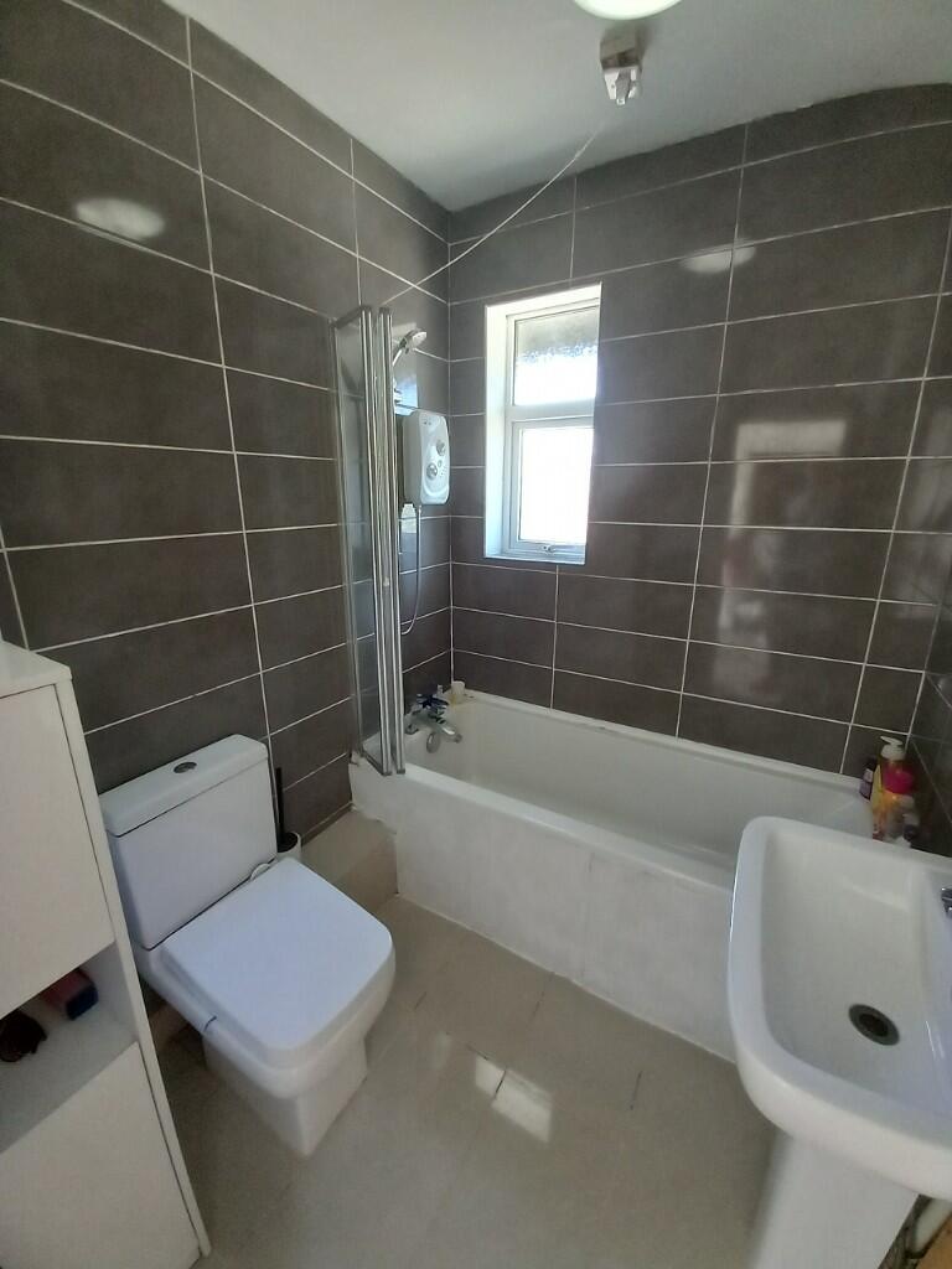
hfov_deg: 89.9
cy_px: 634
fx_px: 477
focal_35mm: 13
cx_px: 476
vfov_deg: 106.2
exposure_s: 1/33
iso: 160
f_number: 2.2
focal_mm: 1.13
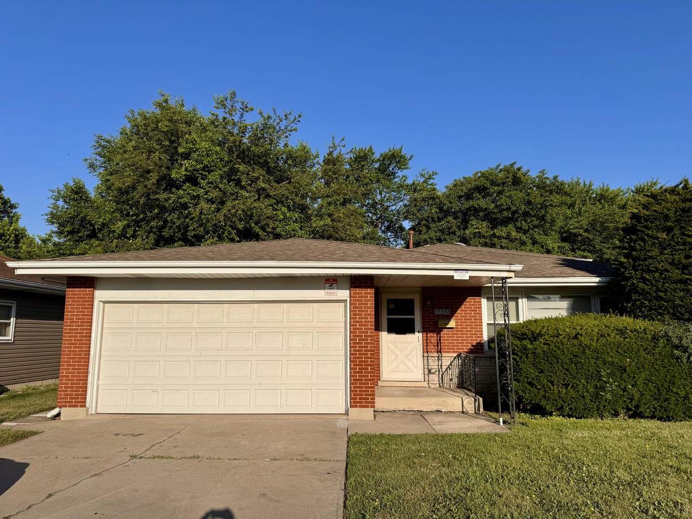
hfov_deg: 71.6
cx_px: 346
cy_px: 260
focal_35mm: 24
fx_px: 480
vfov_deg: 56.8
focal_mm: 6.76
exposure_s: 1/7092
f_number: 1.78
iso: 80
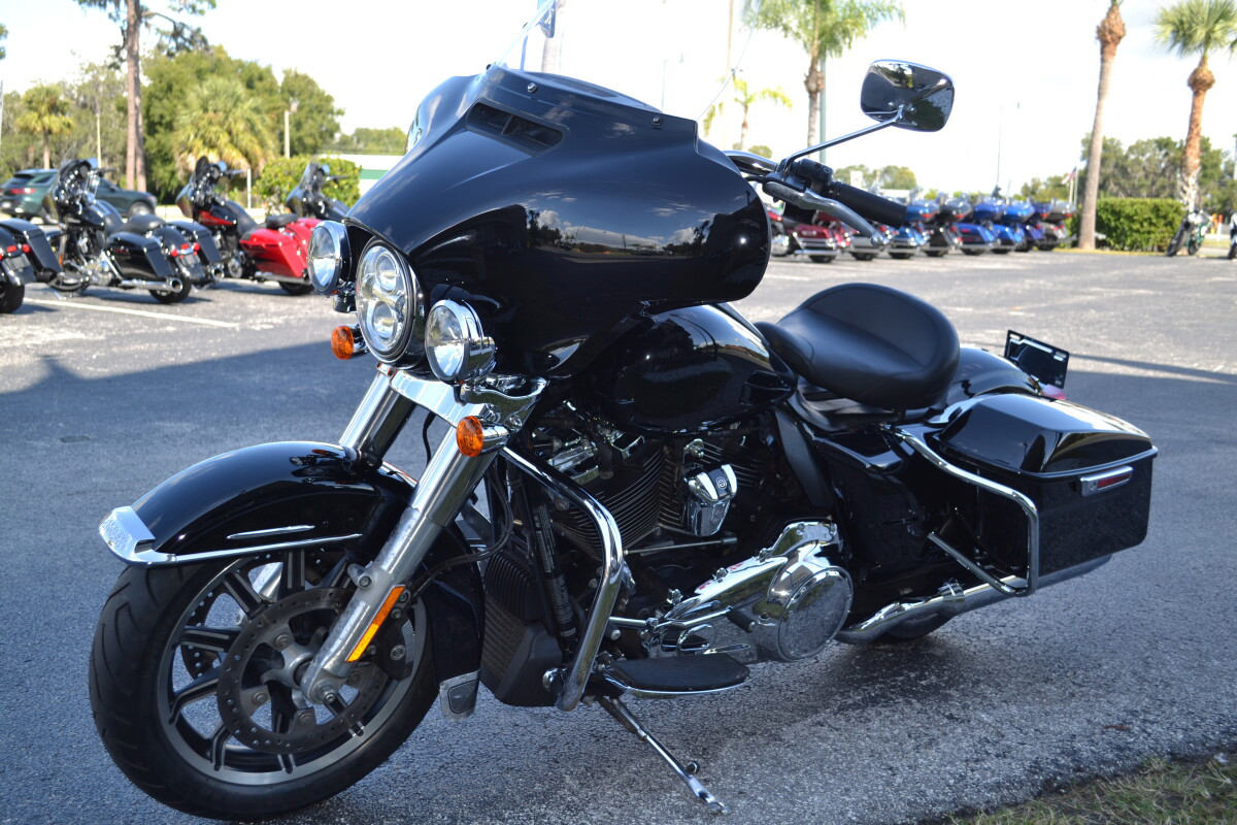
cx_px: 618
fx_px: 1340
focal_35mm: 39
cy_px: 412
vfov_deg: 34.2
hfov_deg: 49.6
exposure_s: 1/200
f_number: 4.5
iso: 100
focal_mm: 26
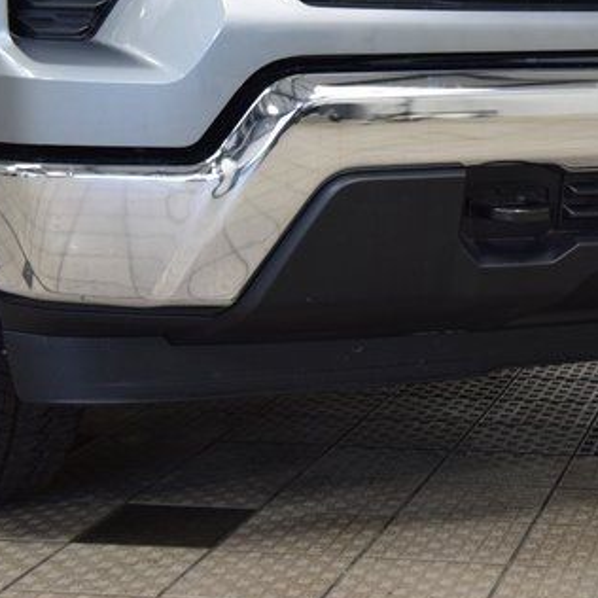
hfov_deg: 18.4
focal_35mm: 93
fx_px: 1818
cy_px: 211
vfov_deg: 18.6
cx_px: 549
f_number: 5.6
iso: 1600
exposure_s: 1/60
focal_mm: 36
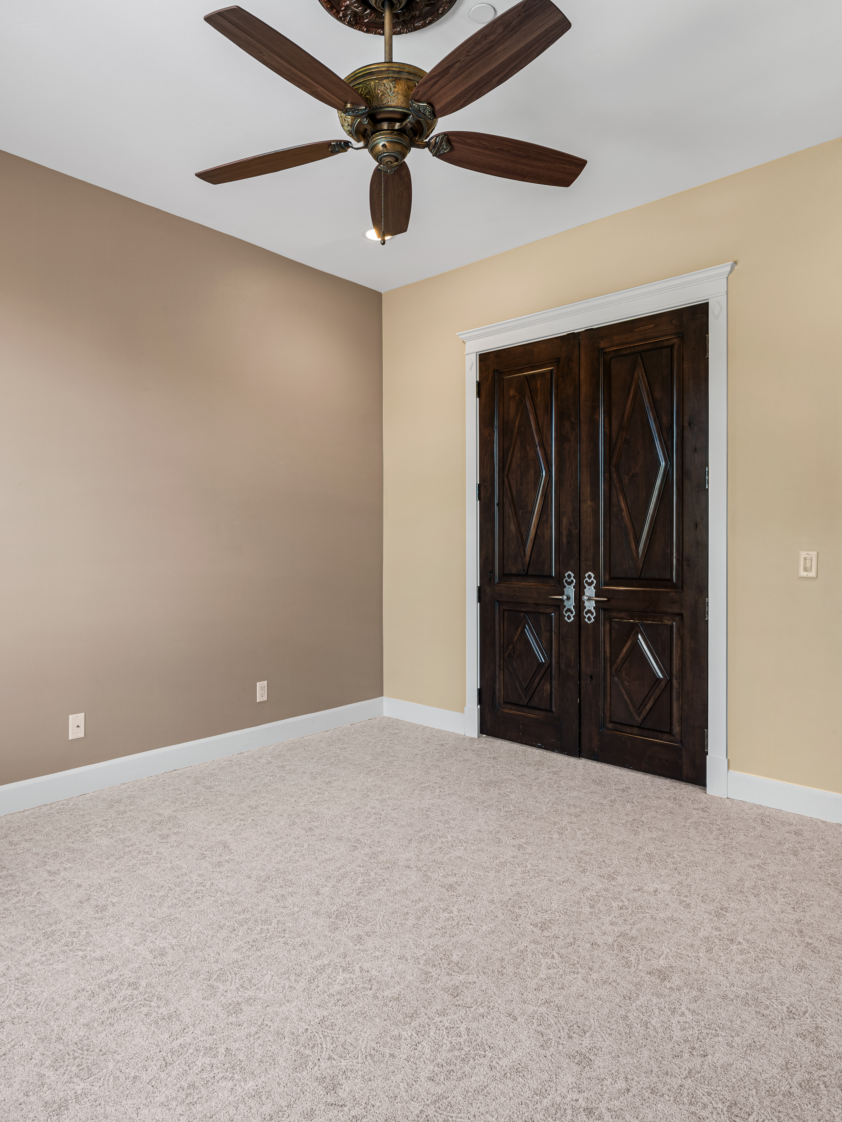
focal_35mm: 21
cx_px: 399
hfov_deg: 63.4
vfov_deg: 79.0
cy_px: 557
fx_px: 681
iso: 160
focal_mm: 14
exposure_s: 1/2
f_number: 8
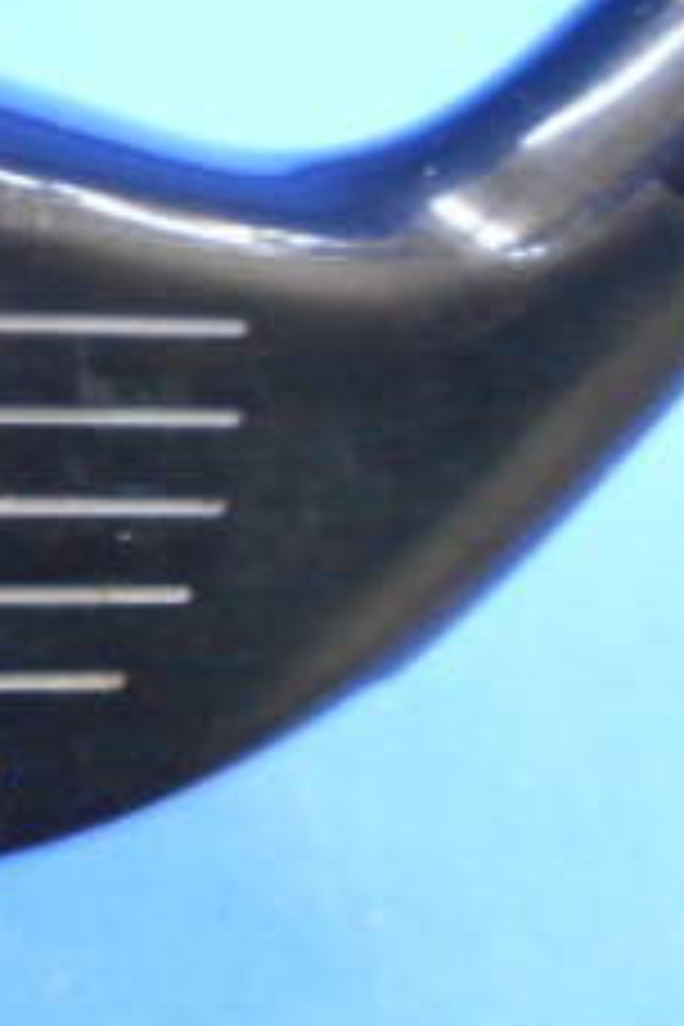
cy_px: 320
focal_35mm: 76
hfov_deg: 16.1
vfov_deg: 26.5
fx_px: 2166
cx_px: -410
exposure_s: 1/10
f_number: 3.2
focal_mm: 4.6
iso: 400
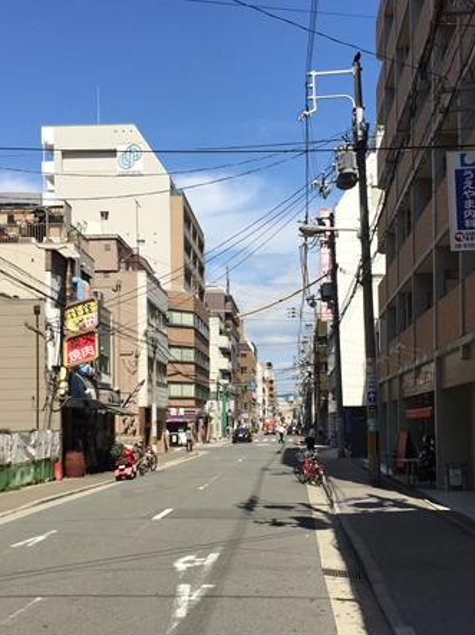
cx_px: 260
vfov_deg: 44.4
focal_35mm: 42
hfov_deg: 34.3
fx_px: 769
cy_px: 404
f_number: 2.2
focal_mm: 4.15
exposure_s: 1/2825
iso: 32
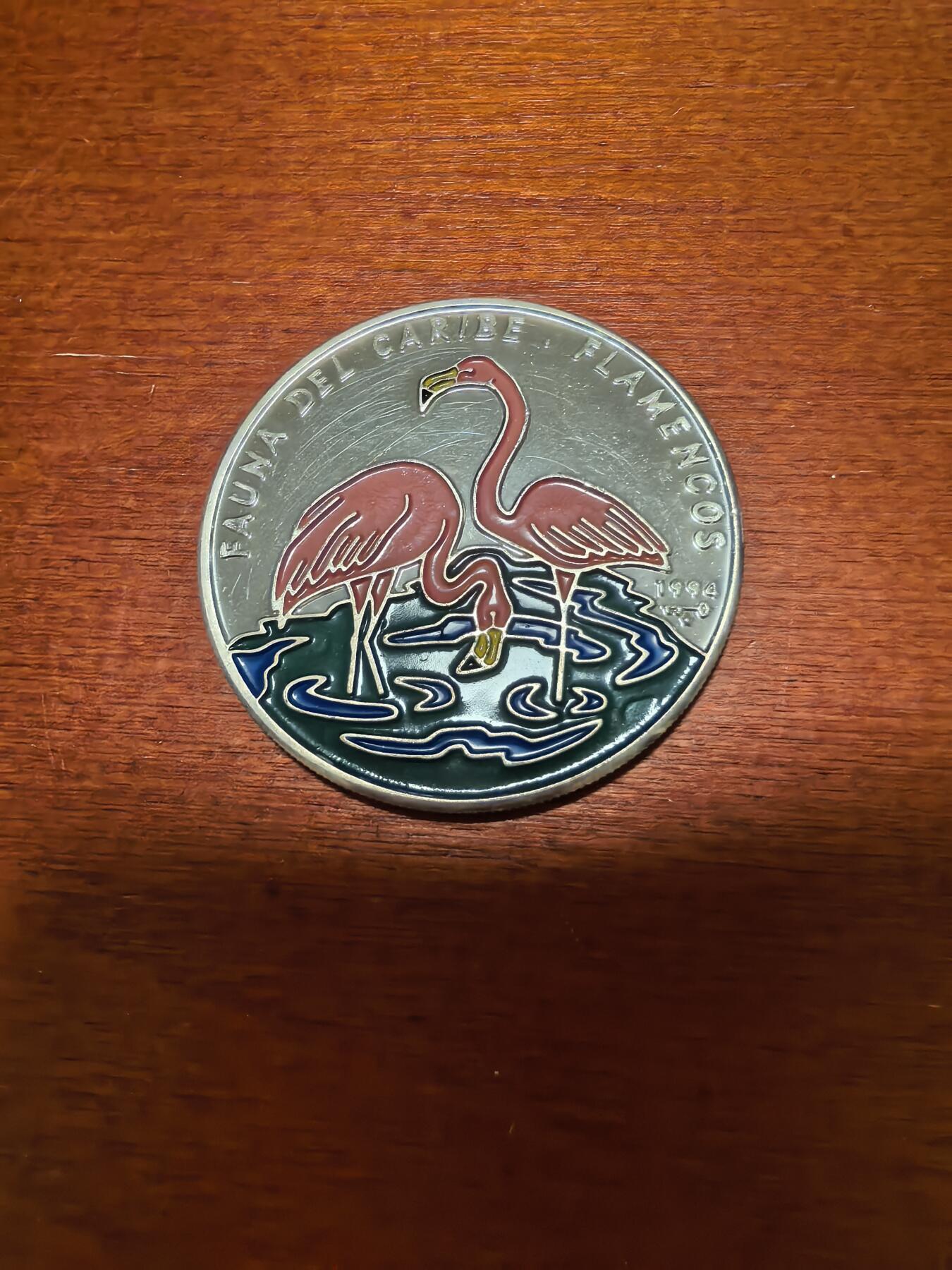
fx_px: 880
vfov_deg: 71.6
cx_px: 476
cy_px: 635
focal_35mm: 24
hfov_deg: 56.8
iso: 250
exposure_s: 1/33.3
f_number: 2.2
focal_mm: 1.68
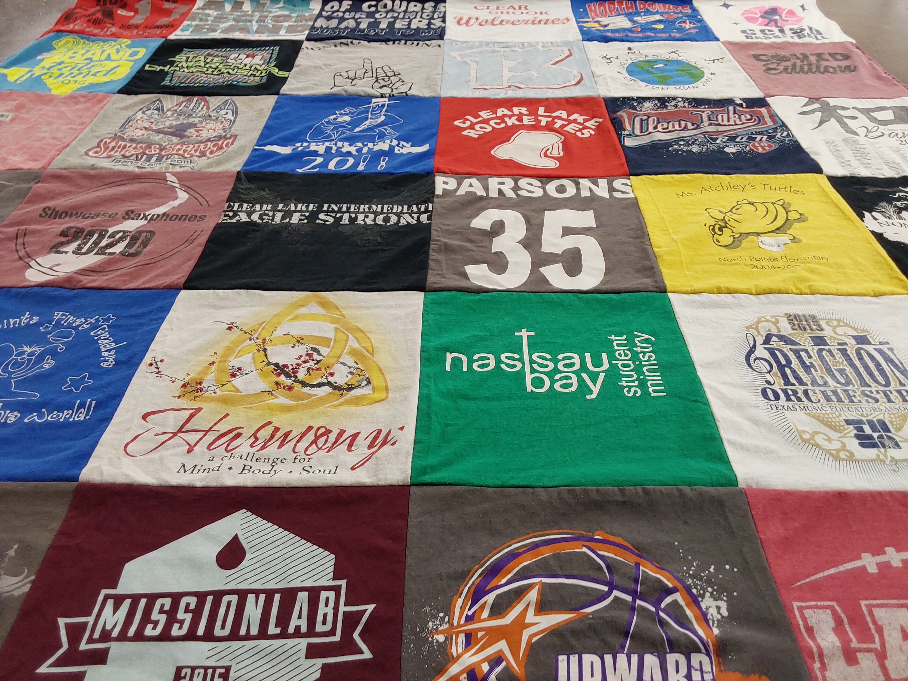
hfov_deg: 63.4
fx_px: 734
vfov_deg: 49.7
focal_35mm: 28
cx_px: 454
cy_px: 340
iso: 80
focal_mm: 2.91
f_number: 1.9
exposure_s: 1/50
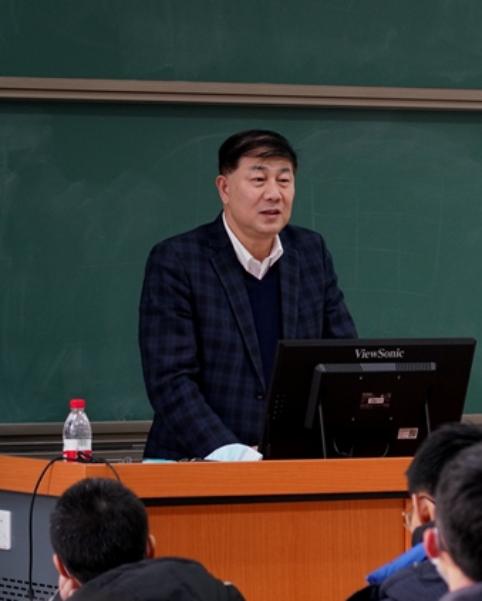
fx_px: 2654
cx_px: 375
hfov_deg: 10.4
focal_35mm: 149
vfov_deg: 12.9
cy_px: 302
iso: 1600
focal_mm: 105
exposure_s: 1/125
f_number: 4
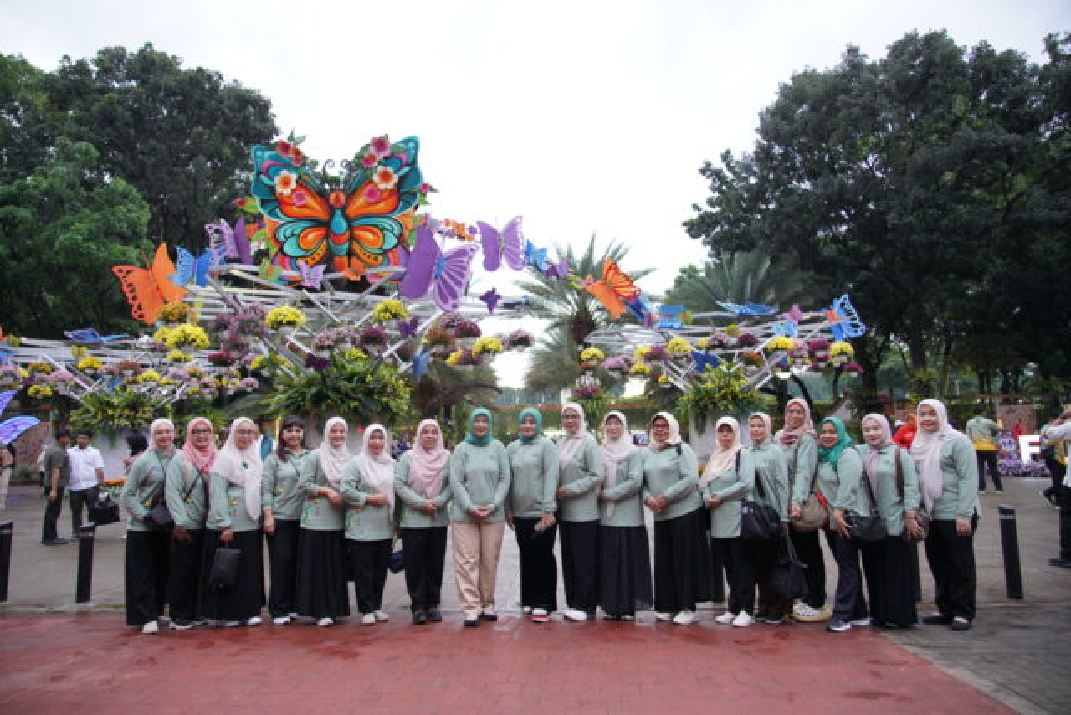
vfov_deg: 53.2
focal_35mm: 24
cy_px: 358
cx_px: 536
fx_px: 714
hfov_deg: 73.7
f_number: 4
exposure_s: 1/125
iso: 2000
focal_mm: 24
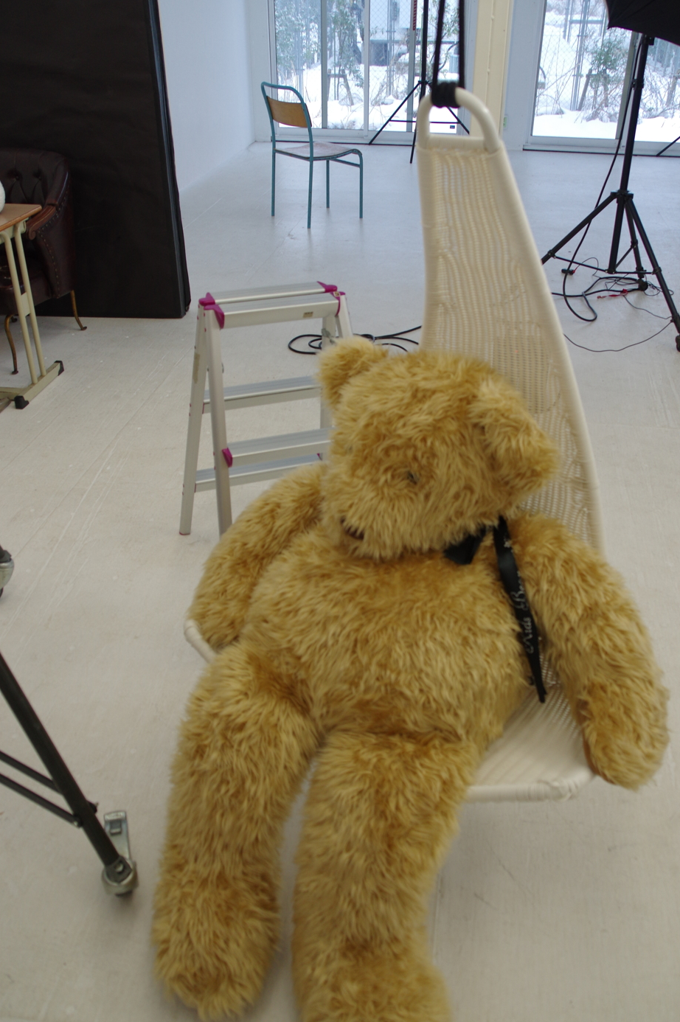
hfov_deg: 43.5
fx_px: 851
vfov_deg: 62.0
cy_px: 528
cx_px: 364
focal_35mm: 30
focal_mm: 18
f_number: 3.5
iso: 320
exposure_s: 1/20
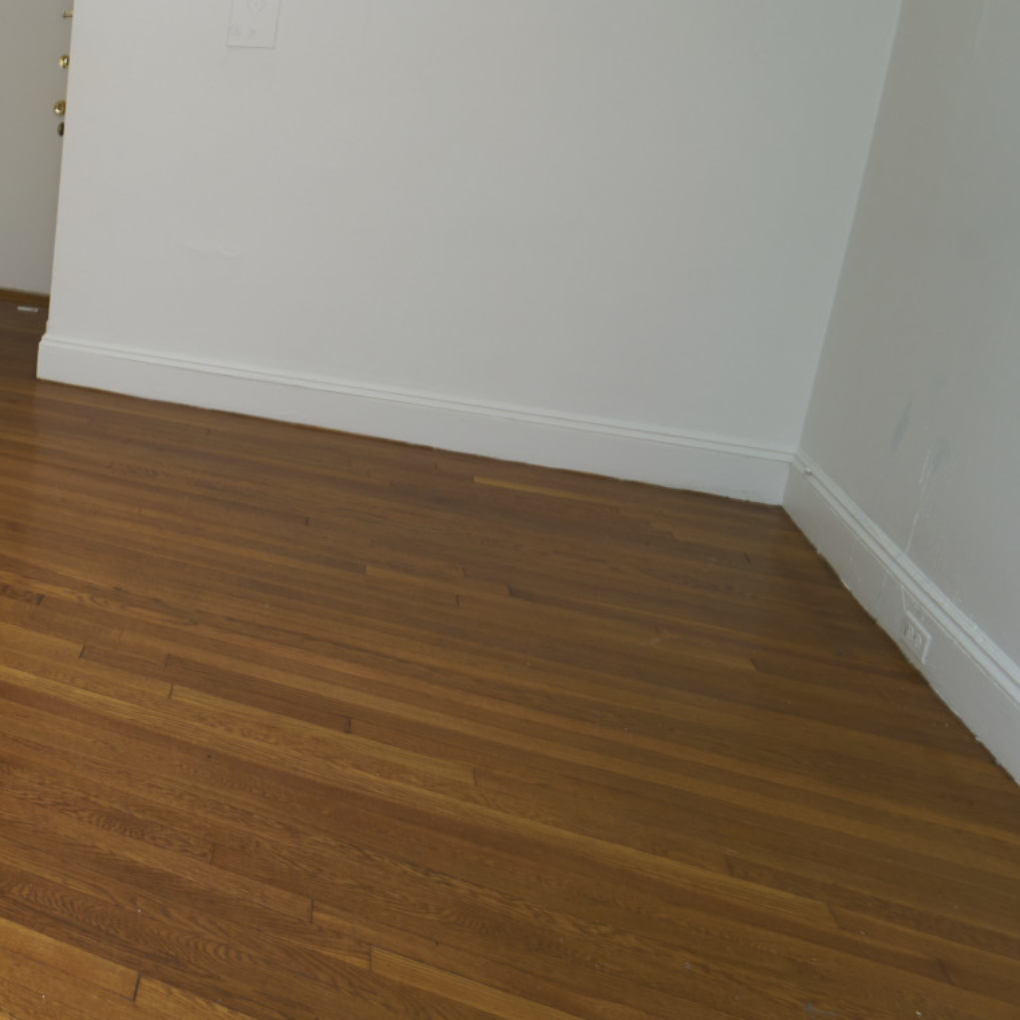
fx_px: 1067
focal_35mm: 32
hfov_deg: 35.8
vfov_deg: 48.7
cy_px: 232
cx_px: -285
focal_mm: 14
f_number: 7.1
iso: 250
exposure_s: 1/8
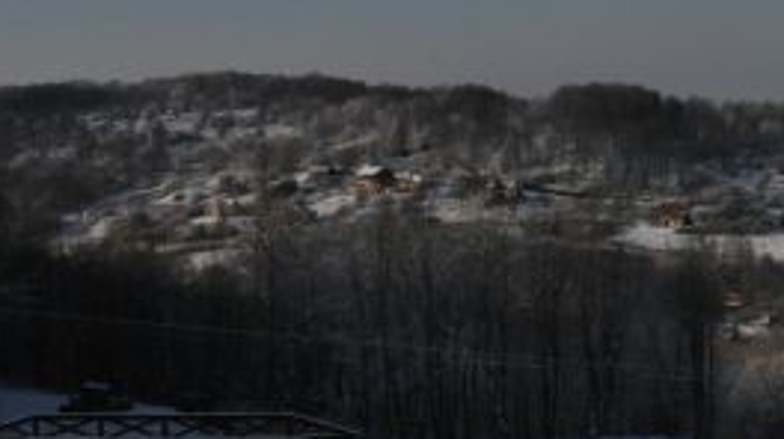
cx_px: 698
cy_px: 369
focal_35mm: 80
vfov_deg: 14.9
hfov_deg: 25.7
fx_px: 1662
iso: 1000
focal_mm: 28
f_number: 22
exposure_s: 1/1000
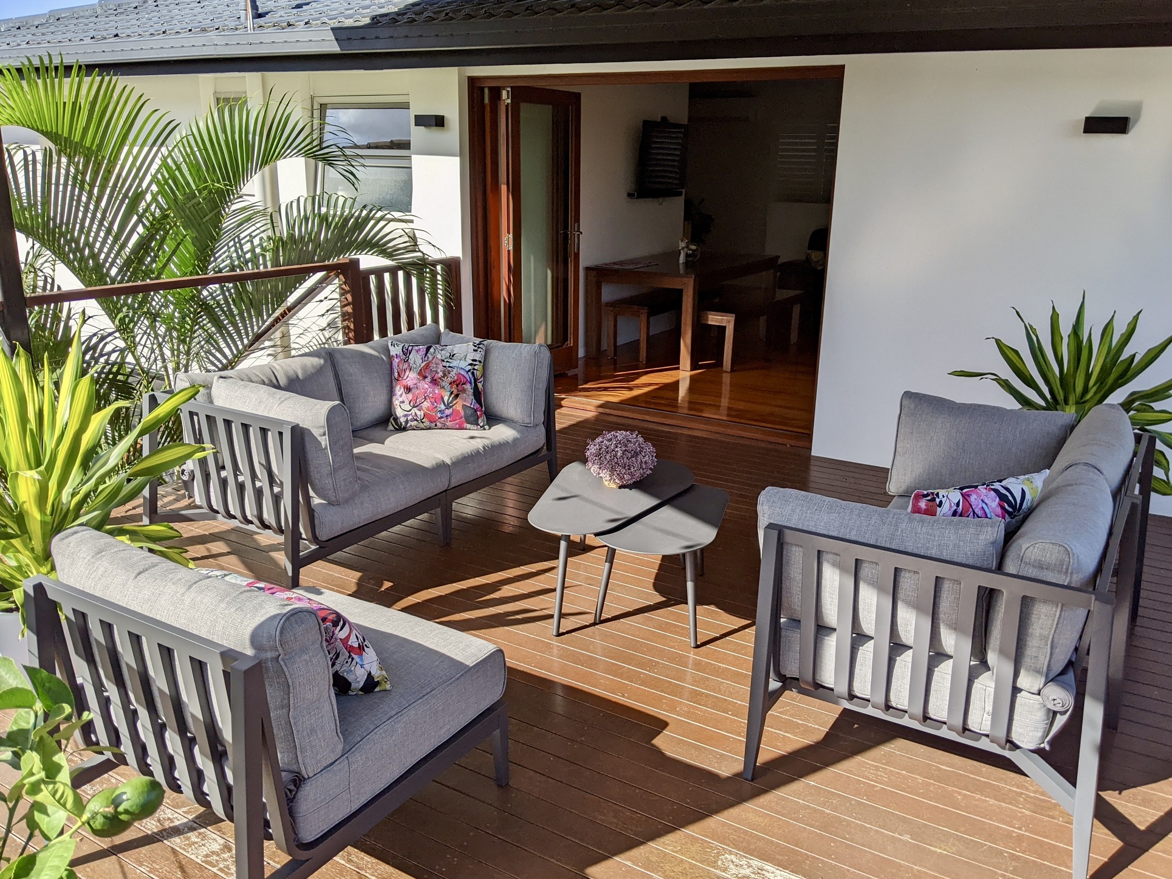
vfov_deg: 49.7
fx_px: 948
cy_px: 438
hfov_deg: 63.5
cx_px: 586
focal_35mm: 28
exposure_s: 1/2347
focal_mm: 4.44
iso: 46
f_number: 1.8
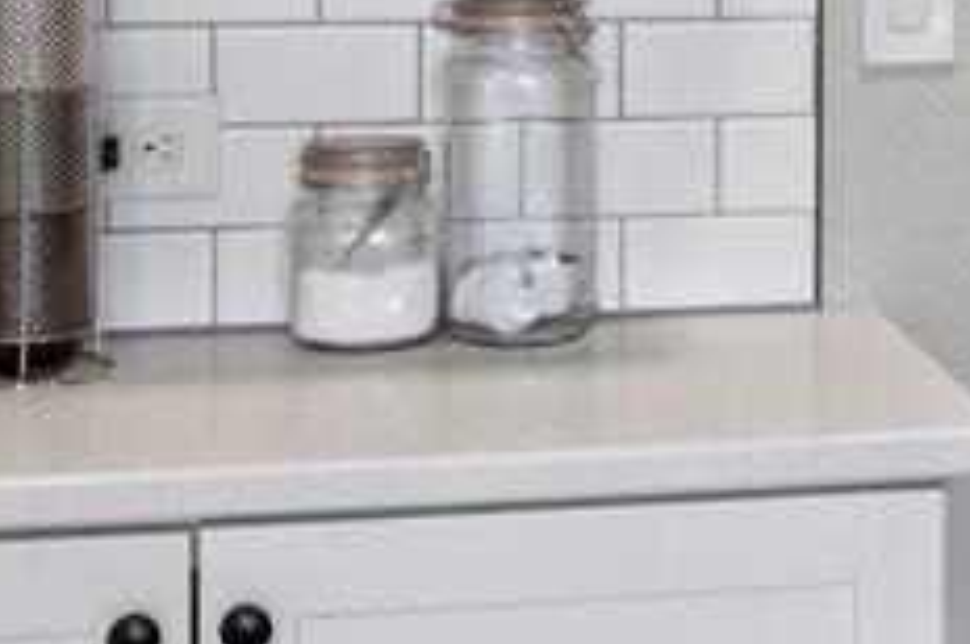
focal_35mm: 86
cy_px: -130
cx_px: 886
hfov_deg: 23.0
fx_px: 2320
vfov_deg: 15.2
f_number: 11
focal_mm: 19.5
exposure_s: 1/4
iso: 800
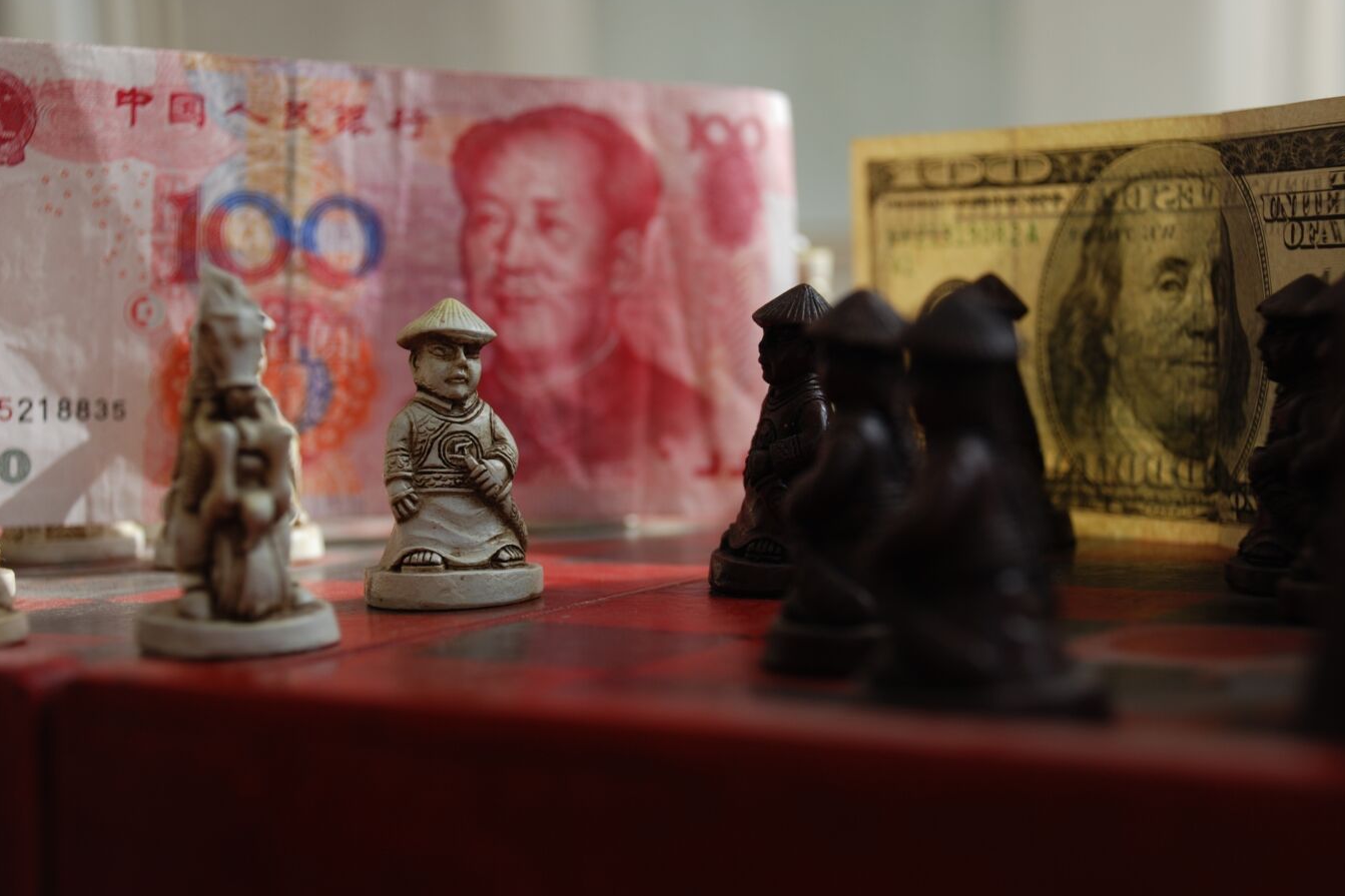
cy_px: 445
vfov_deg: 18.7
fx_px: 2727
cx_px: 677
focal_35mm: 73
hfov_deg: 27.7
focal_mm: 48
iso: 100
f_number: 4.8
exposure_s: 1/250
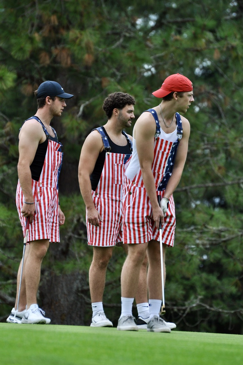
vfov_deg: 7.1
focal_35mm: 292
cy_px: 182
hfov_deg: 4.7
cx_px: 122
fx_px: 2969
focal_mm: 195
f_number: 5.3
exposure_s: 1/1000
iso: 400
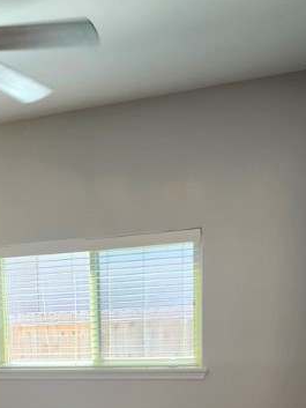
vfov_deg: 35.4
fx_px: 589
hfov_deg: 28.5
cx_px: 58
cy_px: 385
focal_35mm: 50
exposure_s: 1/182
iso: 200
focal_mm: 5.54
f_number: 1.8
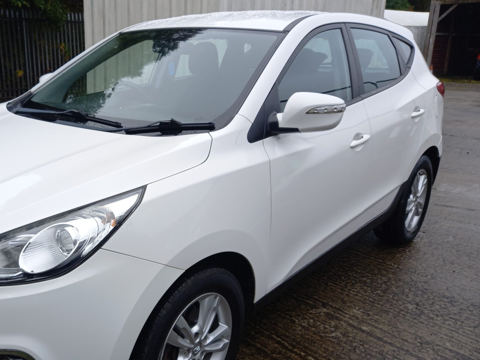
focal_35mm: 36
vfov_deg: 39.6
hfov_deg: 50.0
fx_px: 499
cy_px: 201
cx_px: 143
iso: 25
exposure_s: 1/123
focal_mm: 4.6
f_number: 2
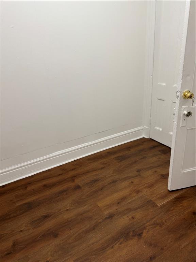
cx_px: 98
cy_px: 131
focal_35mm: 24
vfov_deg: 71.6
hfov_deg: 56.8
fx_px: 181
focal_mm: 6.76
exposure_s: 1/60
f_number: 1.78
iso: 125
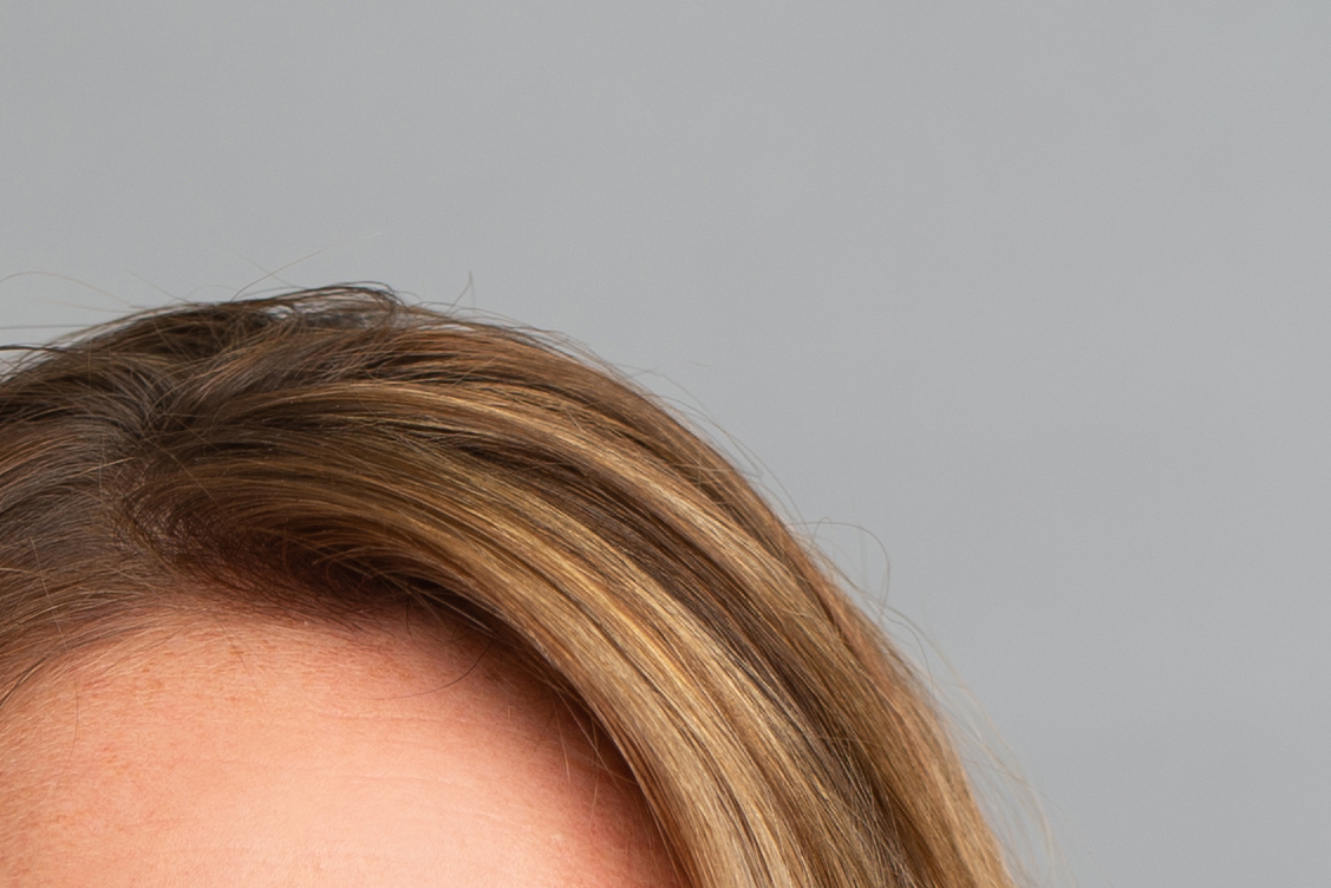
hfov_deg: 7.7
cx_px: -63
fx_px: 9874
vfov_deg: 5.0
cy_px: 2311
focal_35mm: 267
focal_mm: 50
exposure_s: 1/160
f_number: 4
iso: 50
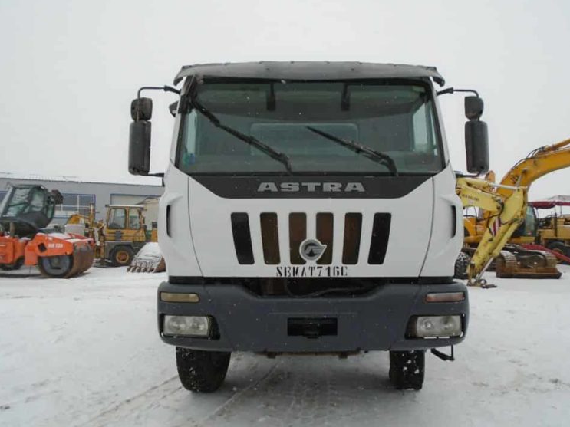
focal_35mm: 28
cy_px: 228
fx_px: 461
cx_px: 293
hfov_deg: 63.4
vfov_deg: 49.7
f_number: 3.2
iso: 100
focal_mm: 4.6
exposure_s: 1/800
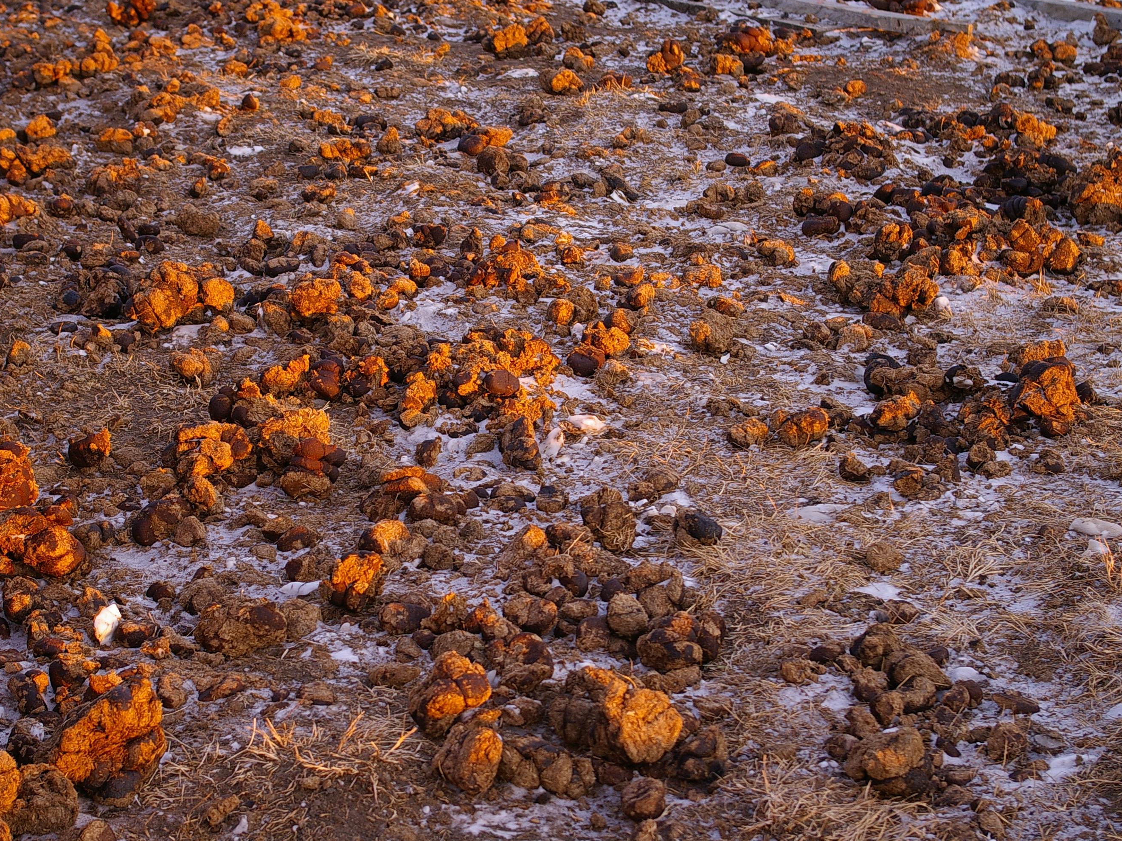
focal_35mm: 82
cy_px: 419
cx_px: 500
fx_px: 2658
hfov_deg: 23.8
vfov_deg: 18.0
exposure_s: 1/60
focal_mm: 50
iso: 200
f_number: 5.6
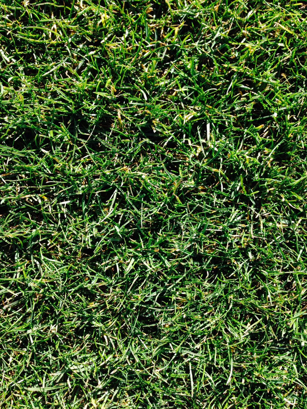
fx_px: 390
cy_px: 204
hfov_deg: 42.9
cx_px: 154
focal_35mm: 33
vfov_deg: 55.4
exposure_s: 1/369
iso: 50
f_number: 2.4
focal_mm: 4.12
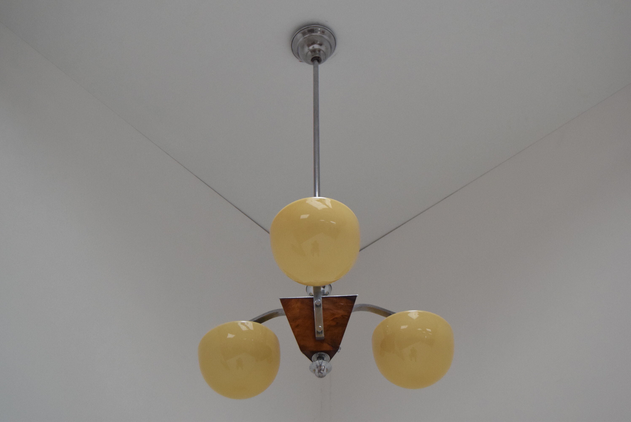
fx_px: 1052
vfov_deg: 22.7
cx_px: 316
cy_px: 211
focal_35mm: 60
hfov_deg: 33.4
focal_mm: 40
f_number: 6.3
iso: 1600
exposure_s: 1/160
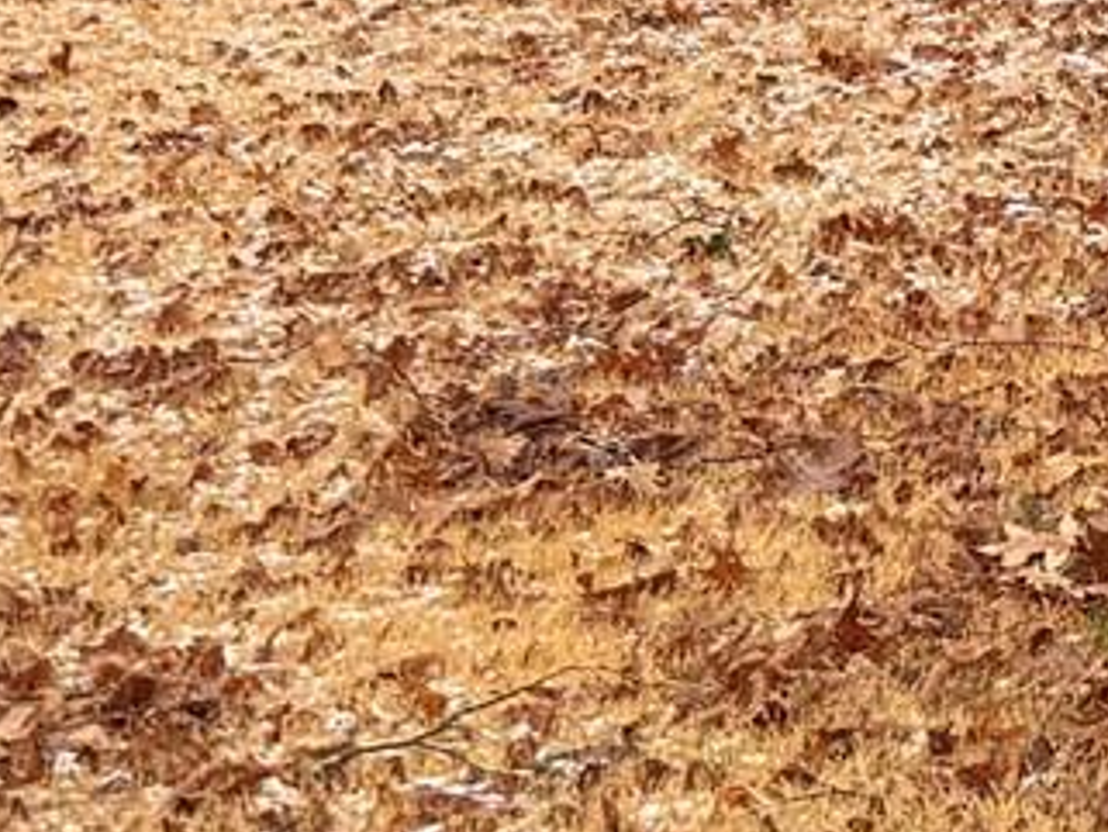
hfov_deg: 11.5
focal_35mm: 153
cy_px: -815
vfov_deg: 9.1
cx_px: 2302
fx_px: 4899
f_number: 1.78
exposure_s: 1/234
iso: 100
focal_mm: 6.76
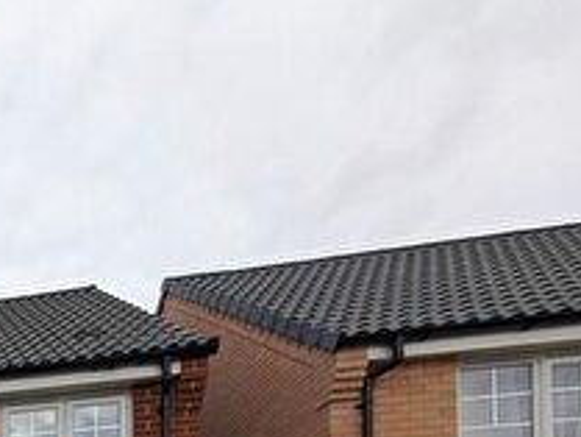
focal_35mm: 40
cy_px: 675
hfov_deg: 28.0
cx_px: -316
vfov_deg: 25.6
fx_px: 672
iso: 52
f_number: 1.7
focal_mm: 2.02
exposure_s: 1/992
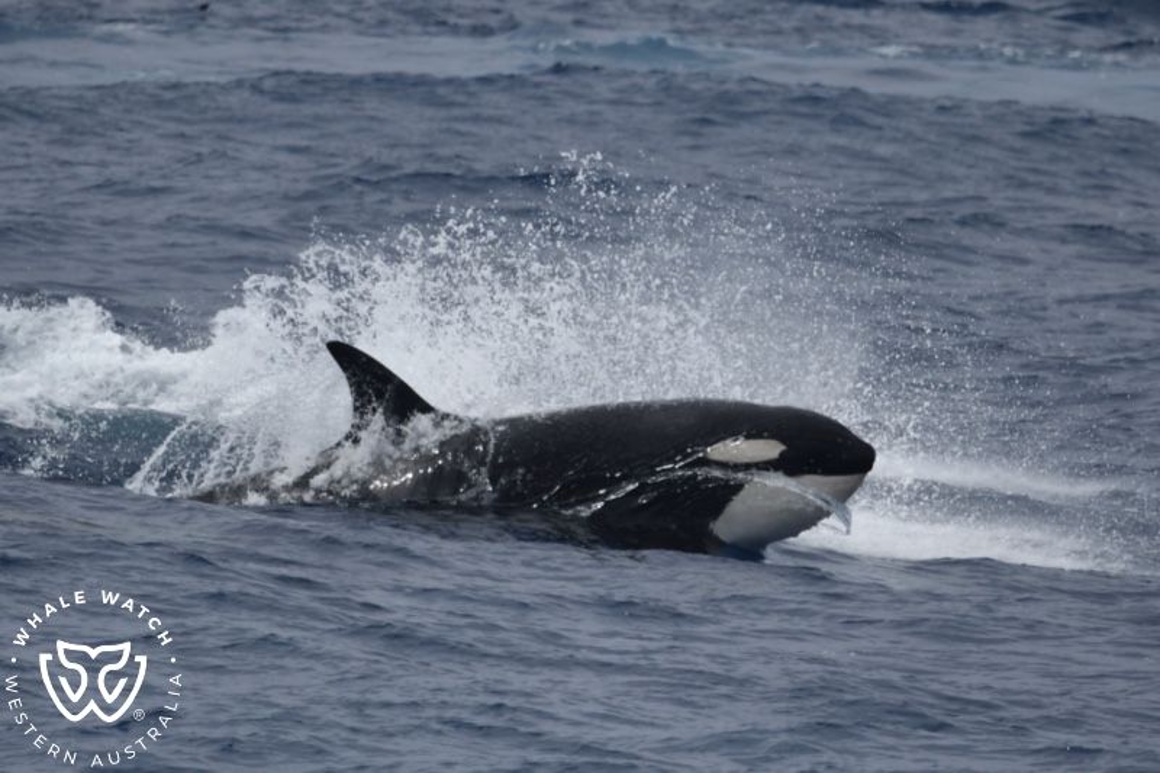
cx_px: 580
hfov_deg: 4.1
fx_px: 16107
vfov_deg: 2.7
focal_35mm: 500
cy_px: 386
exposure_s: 1/8000
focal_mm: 500
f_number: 6.3
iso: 560
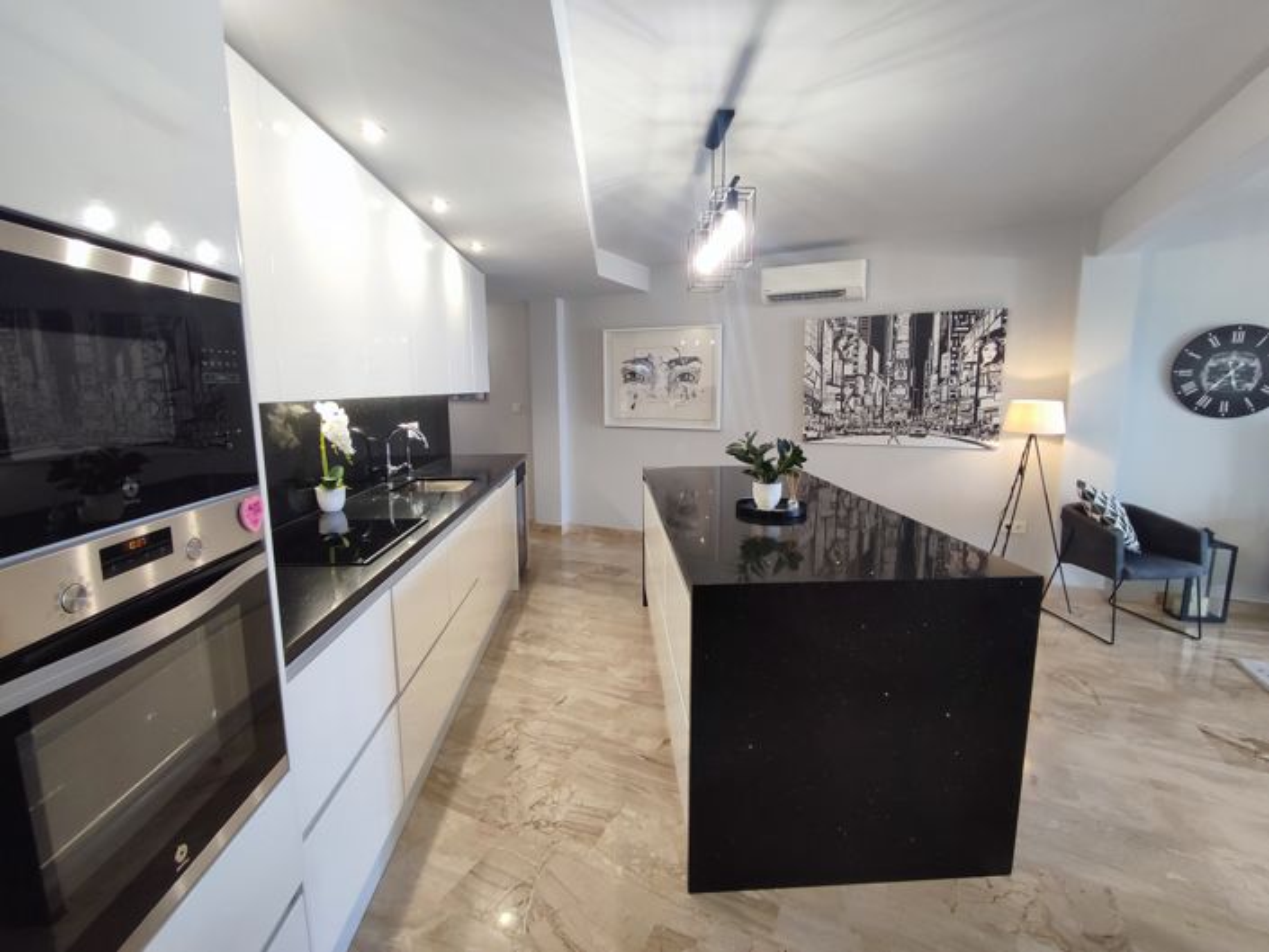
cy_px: 476
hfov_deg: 94.5
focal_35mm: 16
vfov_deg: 78.1
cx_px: 634
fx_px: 587
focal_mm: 1.65
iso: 162
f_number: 2.2
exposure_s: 1/50
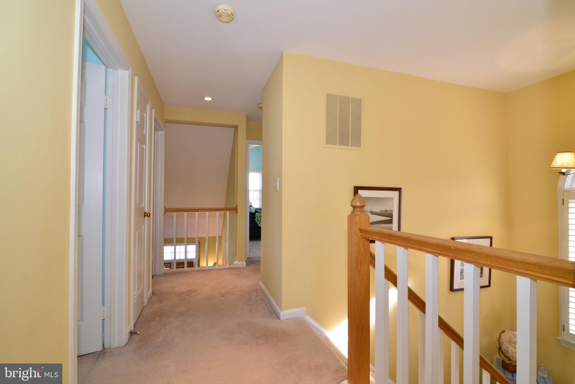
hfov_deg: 96.7
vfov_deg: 73.8
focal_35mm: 16
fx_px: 256
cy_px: 192
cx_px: 288
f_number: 10
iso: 1600
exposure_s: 1/30
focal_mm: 16
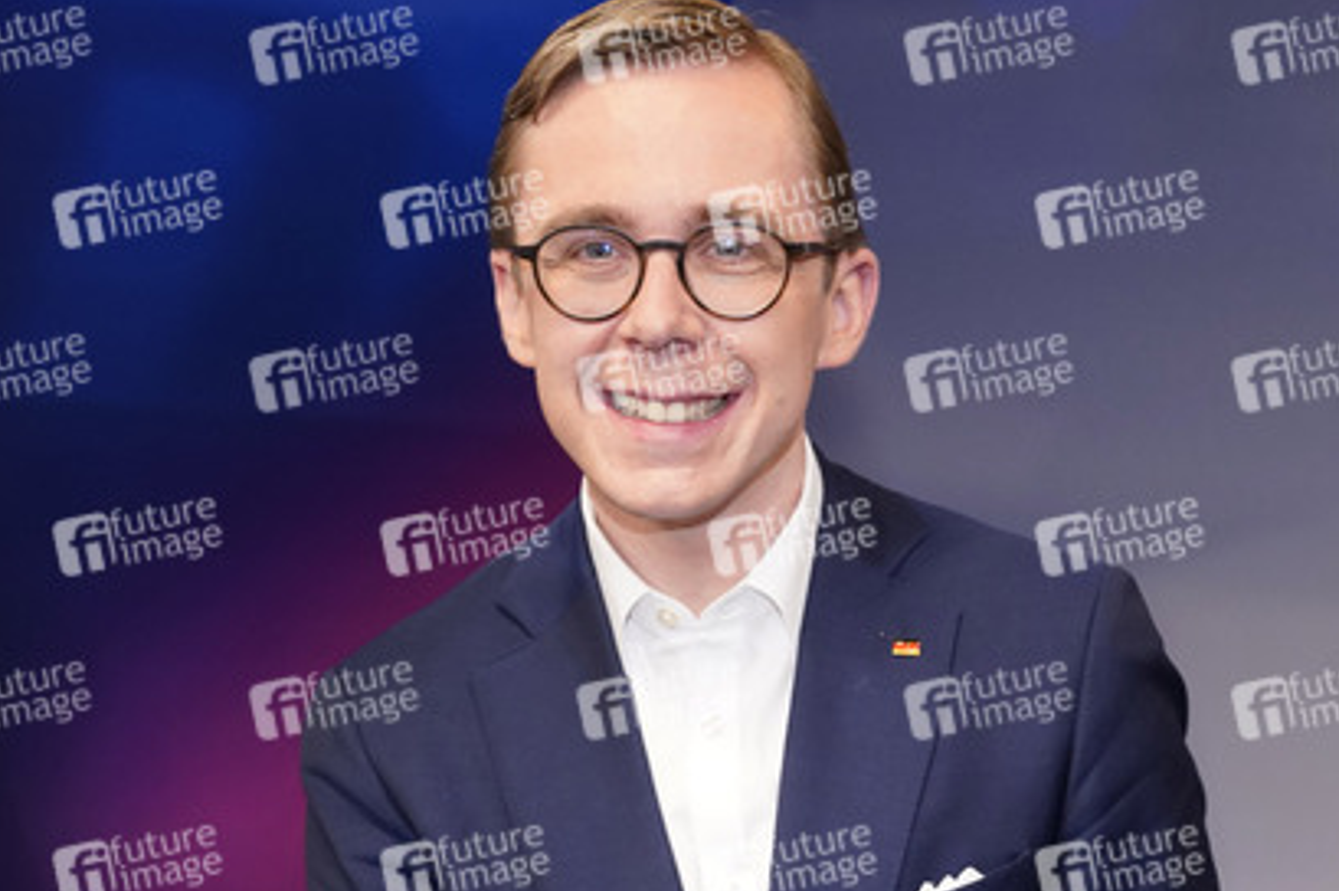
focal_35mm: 43
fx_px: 1598
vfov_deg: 31.1
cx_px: 706
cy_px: 455
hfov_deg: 45.4
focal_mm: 39
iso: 2000
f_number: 5
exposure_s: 1/125
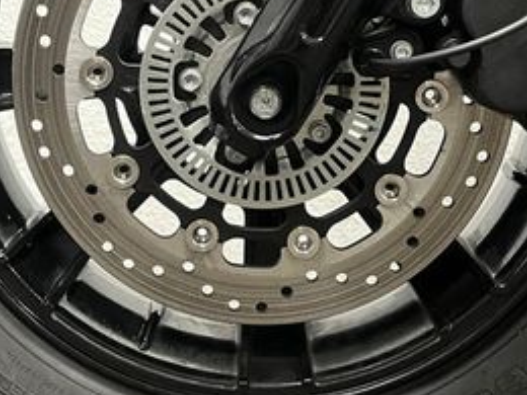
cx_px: 251
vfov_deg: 22.3
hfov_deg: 30.3
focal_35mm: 64
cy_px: 32
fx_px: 974
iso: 500
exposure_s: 1/33
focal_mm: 5.1
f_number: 1.6
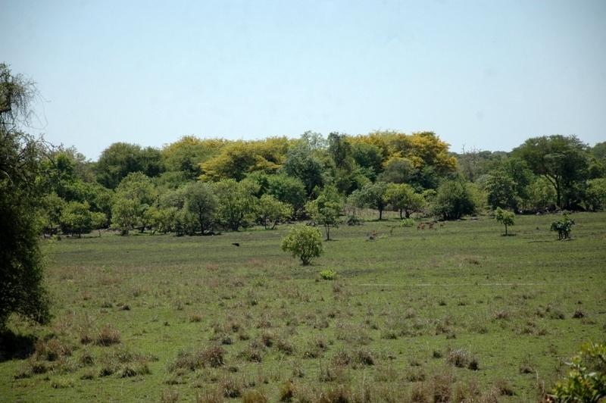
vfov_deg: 8.7
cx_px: 303
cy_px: 202
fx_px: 2649
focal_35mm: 158
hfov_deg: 13.1
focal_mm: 105
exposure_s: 1/800
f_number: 7.1
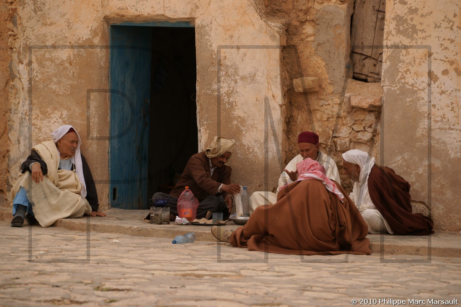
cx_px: 230
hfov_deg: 8.9
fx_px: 2946
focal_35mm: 230
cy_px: 154
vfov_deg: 6.0
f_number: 6.3
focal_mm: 230
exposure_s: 1/250
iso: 100
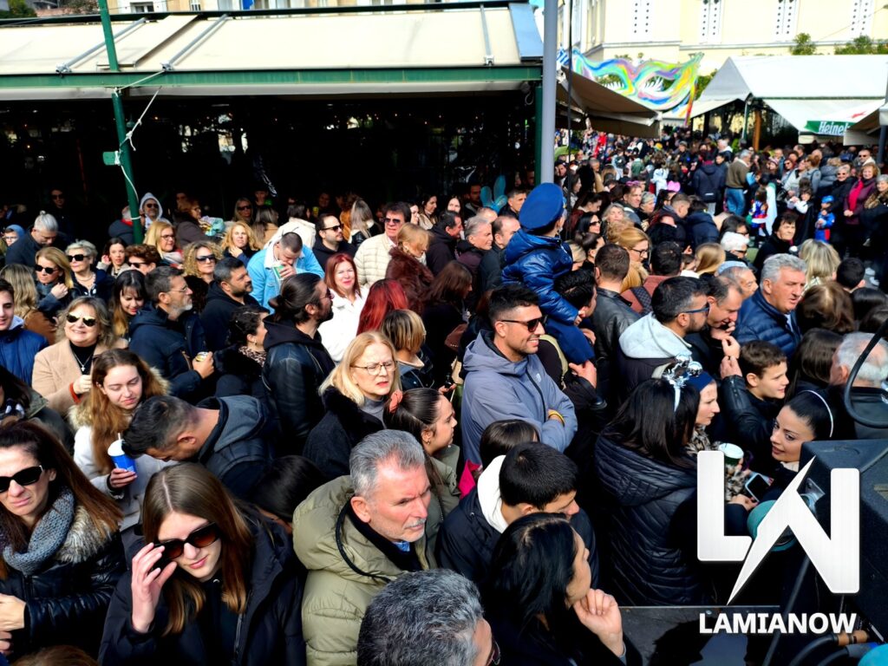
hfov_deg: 67.3
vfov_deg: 53.1
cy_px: 333
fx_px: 667
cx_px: 444
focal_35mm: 26
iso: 80
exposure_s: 1/1877
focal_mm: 4.94
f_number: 1.5
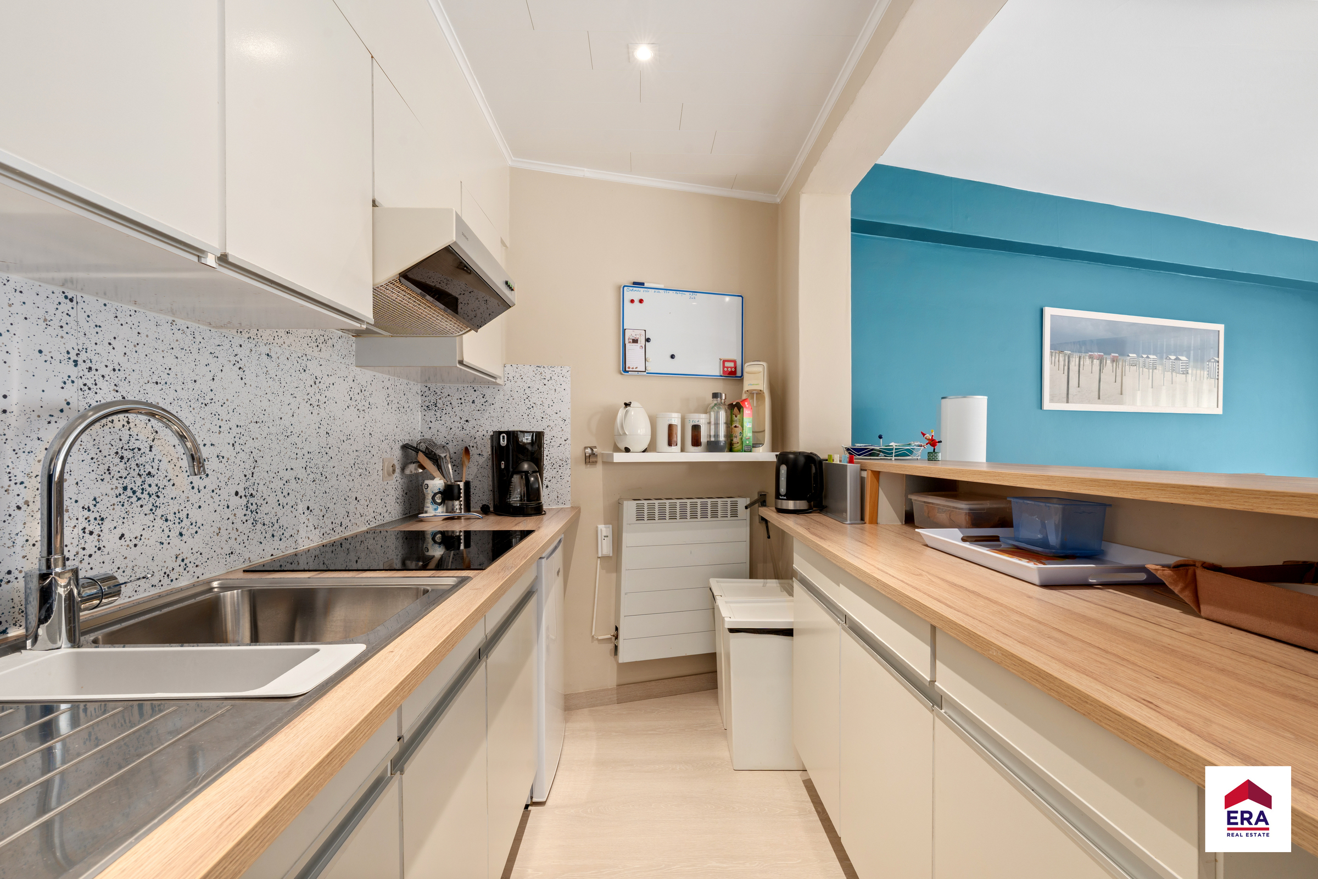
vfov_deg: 73.7
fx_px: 586
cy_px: 440
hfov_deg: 96.7
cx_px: 659
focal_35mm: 16
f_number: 11
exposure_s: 1.3
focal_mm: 16
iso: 320
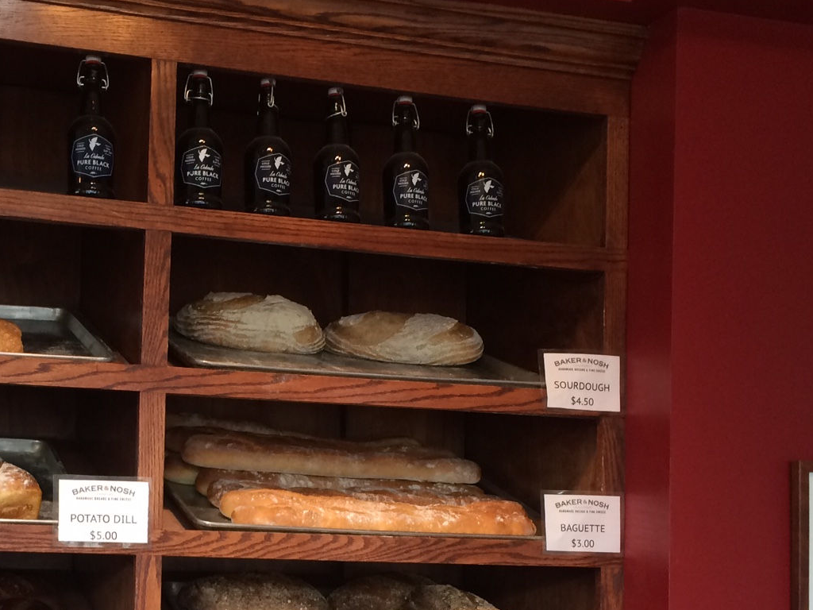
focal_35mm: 58
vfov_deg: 24.8
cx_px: 187
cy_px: 488
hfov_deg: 32.5
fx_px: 1362
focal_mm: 4.15
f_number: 2.2
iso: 80
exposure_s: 1/30
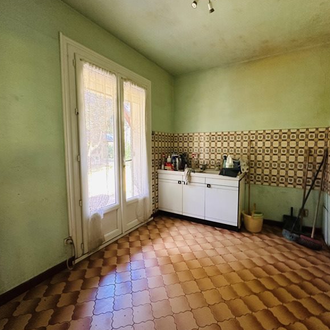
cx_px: 174
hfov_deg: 83.9
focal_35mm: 17
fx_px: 183
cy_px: 164
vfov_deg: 84.0
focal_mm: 2.22
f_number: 2.2
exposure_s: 1/62
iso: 320
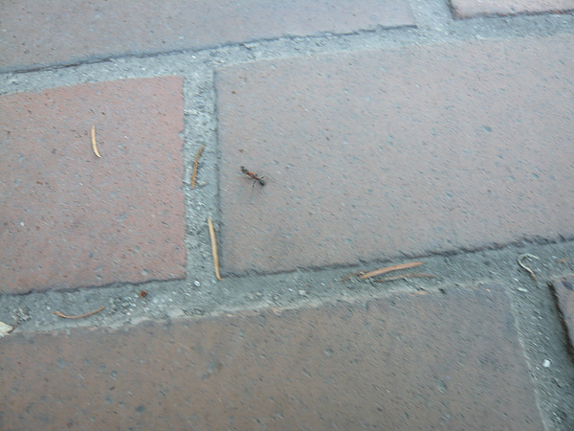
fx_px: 464
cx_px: 287
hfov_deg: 63.4
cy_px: 216
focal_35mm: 28
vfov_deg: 49.7
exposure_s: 1/40
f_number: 2.8
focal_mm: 4.6
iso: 100
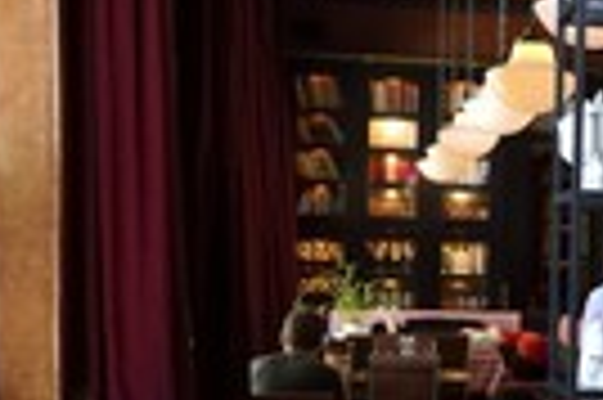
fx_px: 1472
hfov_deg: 21.4
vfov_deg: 15.4
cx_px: 738
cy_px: 315
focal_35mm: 88
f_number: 3.2
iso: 800
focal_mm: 28
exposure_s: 1/50
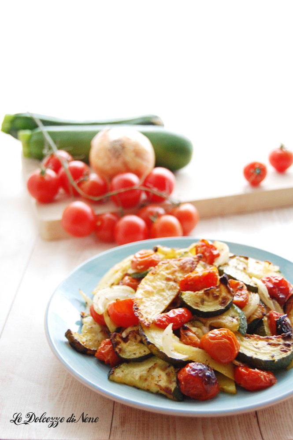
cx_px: 146
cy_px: 220
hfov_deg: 25.7
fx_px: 642
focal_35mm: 52
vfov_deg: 37.9
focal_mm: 35
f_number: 4.8
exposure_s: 1/6
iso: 800
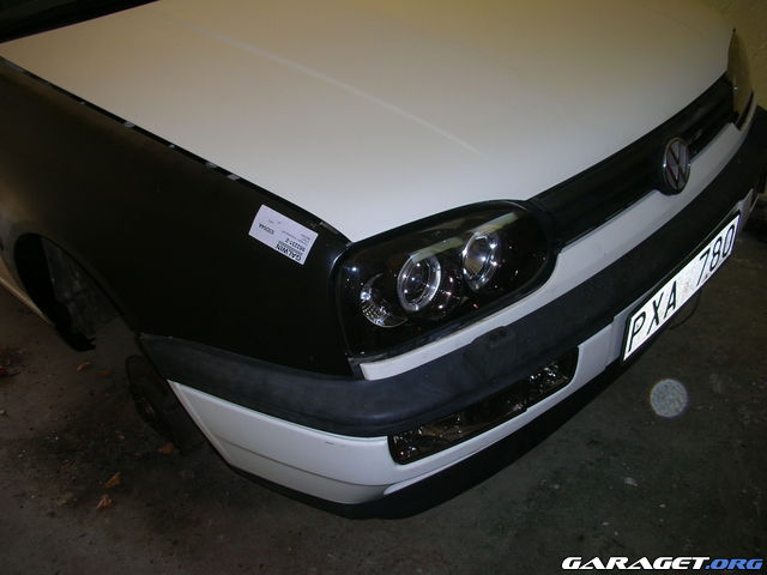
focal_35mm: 35
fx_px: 776
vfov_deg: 40.7
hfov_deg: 52.6
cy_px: 288
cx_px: 384
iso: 50
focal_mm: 5.8
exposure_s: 1/60.1
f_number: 3
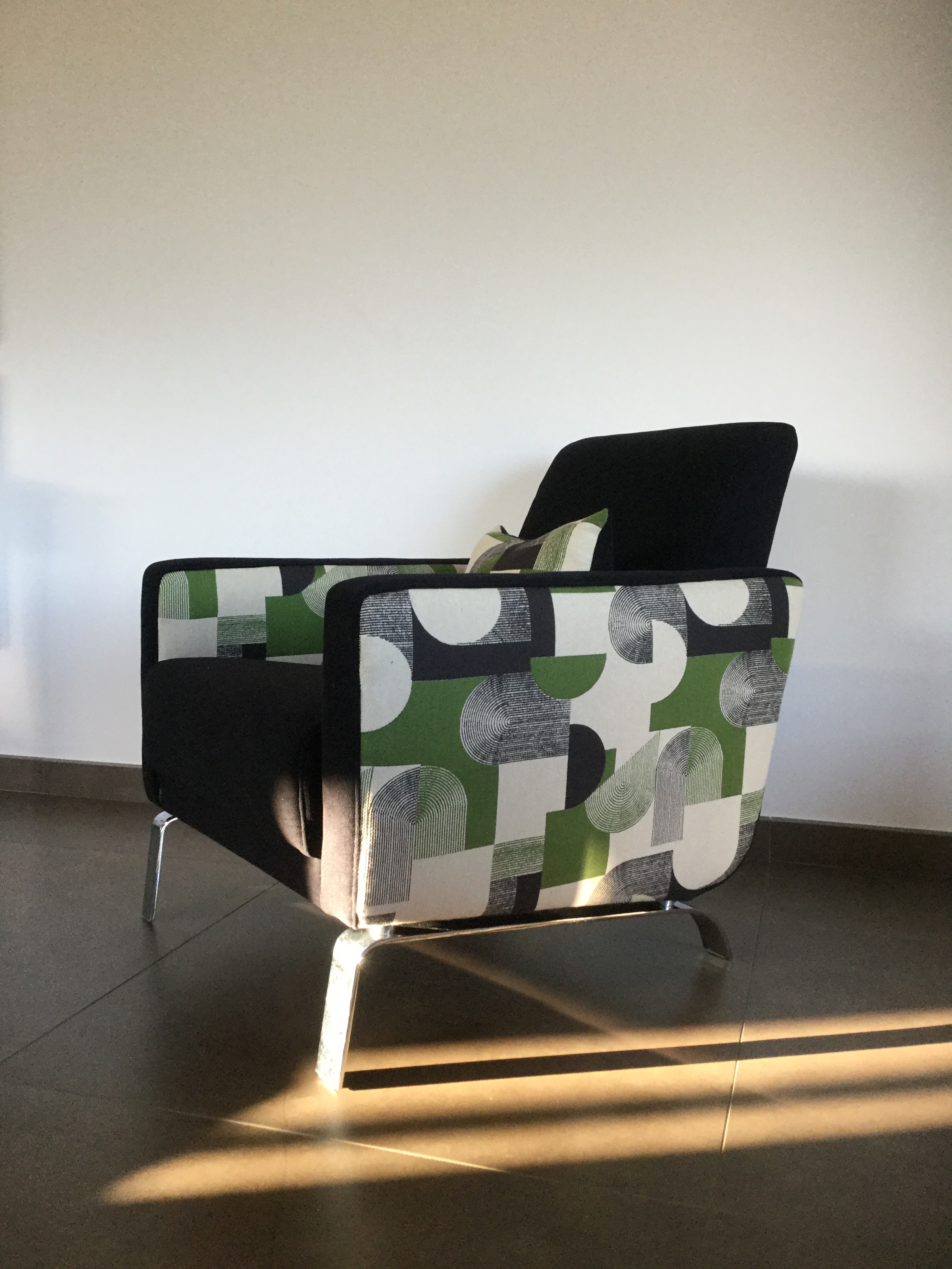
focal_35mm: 31
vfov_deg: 58.4
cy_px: 634
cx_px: 476
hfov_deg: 45.4
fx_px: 1137
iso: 64
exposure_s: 1/33
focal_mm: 3.3
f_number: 2.4
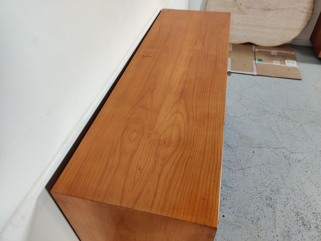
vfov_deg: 51.4
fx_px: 250
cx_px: 160
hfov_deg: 65.3
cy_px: 120
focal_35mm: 27
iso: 250
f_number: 1.65
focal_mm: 4.75
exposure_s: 1/100
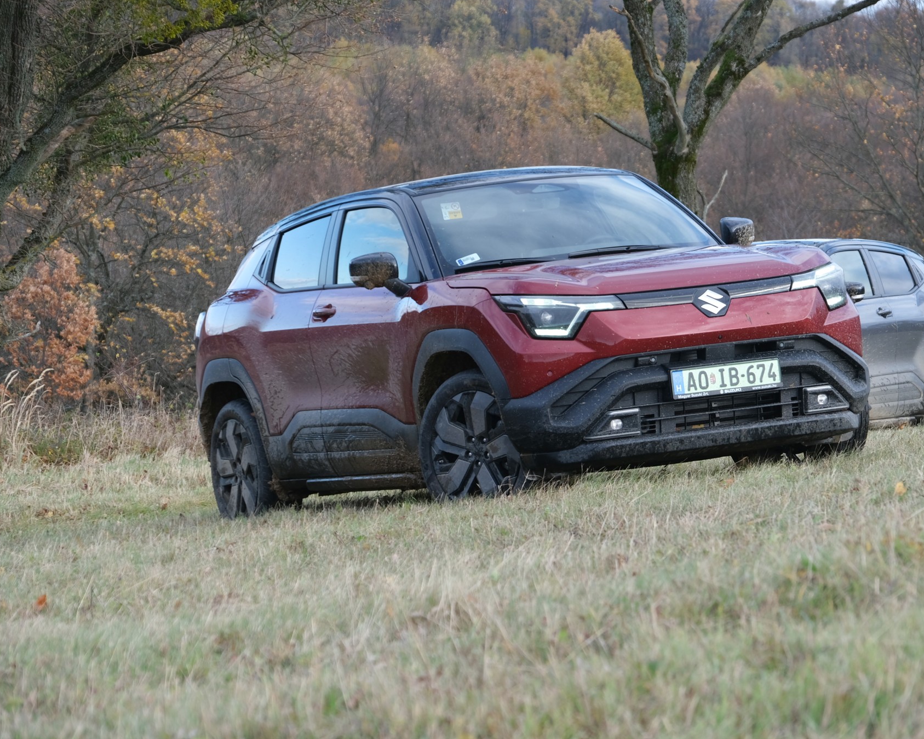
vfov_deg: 9.3
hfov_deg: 11.6
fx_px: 4566
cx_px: 495
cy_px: 369
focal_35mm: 167
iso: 500
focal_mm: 98.6
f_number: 5.6
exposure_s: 1/300
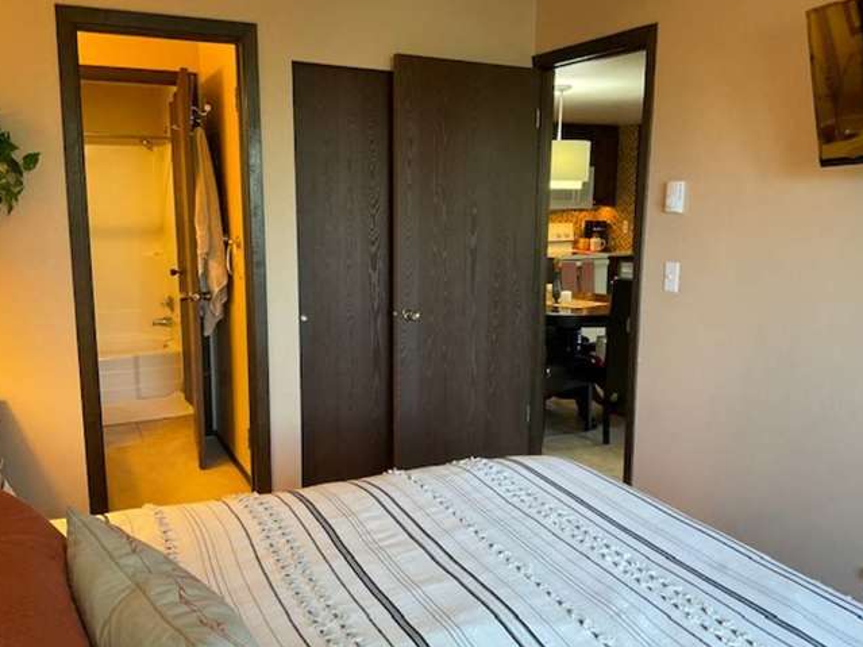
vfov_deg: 45.4
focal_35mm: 31
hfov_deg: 58.4
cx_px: 430
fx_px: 773
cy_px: 324
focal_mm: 3
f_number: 1.8
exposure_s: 1/60
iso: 200
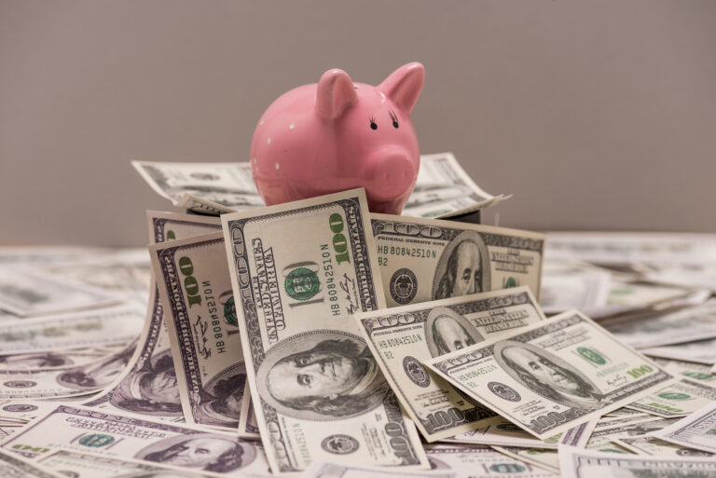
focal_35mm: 105
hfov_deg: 19.4
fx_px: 2089
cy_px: 239
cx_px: 358
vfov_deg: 13.1
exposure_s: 1/125
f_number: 8
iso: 320
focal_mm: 105
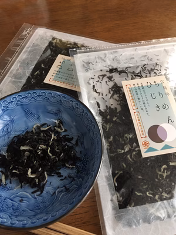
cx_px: 88
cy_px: 118
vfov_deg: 61.7
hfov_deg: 48.2
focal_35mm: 29
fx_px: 197
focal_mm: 4.15
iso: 200
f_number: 2.2
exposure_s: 1/24
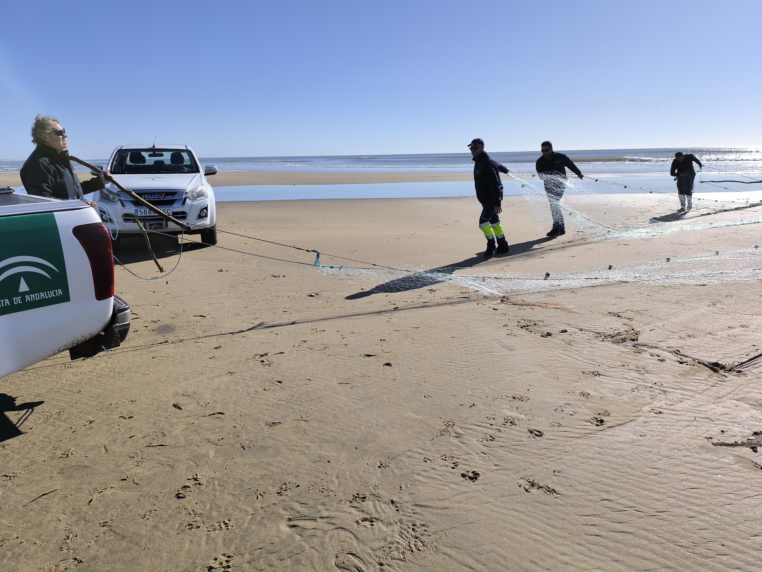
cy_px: 286
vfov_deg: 58.9
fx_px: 506
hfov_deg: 73.9
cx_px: 381
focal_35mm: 23
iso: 50
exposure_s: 1/1884
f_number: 1.65
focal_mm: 6.14
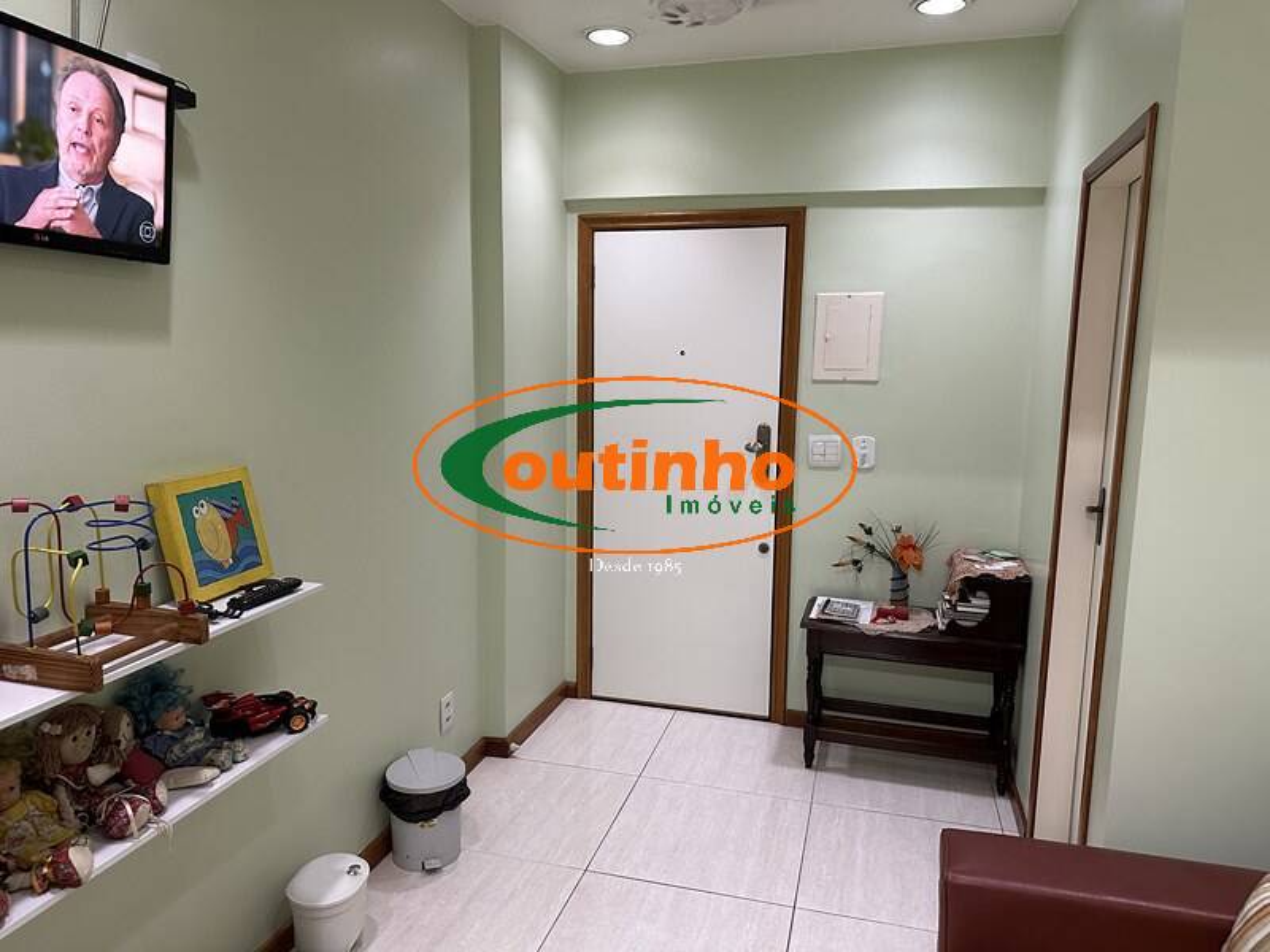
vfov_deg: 56.8
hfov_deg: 71.6
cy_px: 476
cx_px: 635
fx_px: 881
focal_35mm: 24
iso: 320
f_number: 1.78
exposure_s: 1/60
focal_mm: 6.86
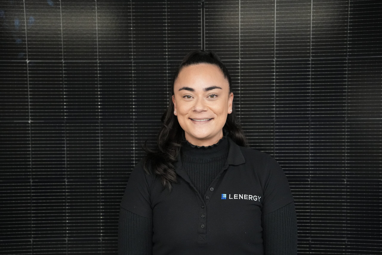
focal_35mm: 54
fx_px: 573
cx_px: 191
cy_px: 128
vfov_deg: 25.1
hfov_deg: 36.9
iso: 5000
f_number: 2.8
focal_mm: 54
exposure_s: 1/160
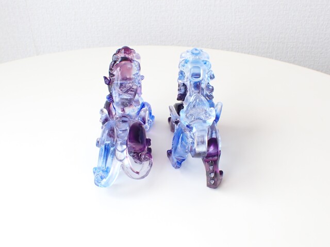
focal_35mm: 30
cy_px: 124
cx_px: 165
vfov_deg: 46.8
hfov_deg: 60.0
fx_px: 286
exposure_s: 1/125
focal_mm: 5.4
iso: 100
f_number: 3.2
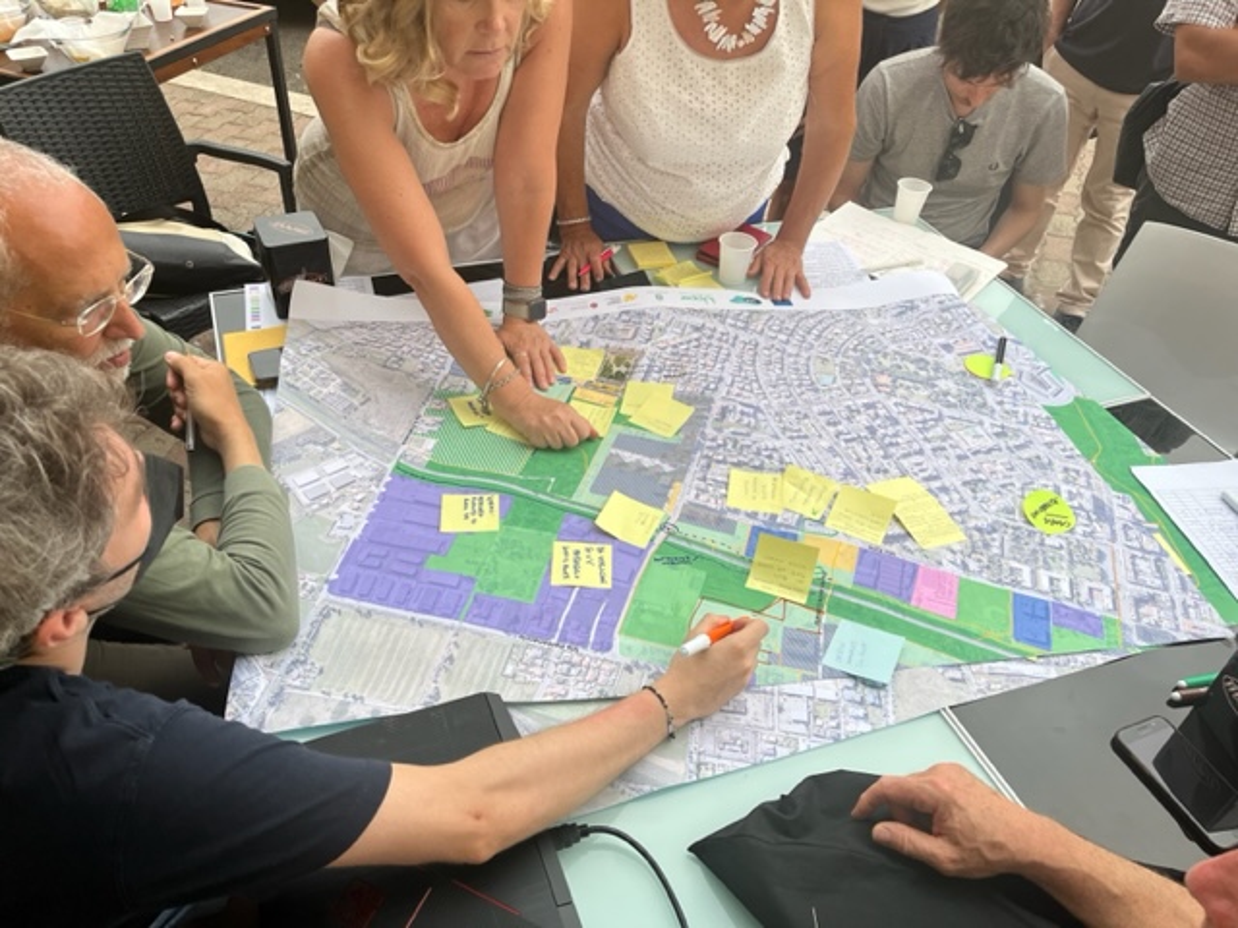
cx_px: 619
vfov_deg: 53.1
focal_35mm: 26
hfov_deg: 67.3
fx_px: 930
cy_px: 464
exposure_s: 1/378
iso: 50
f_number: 1.6
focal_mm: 5.1
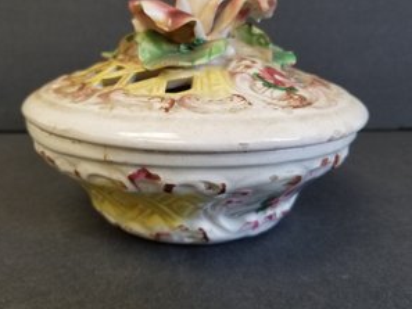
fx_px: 357
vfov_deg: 46.7
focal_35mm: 30
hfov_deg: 59.8
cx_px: 185
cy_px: 132
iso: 100
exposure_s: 1/60
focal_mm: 4.25
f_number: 1.7
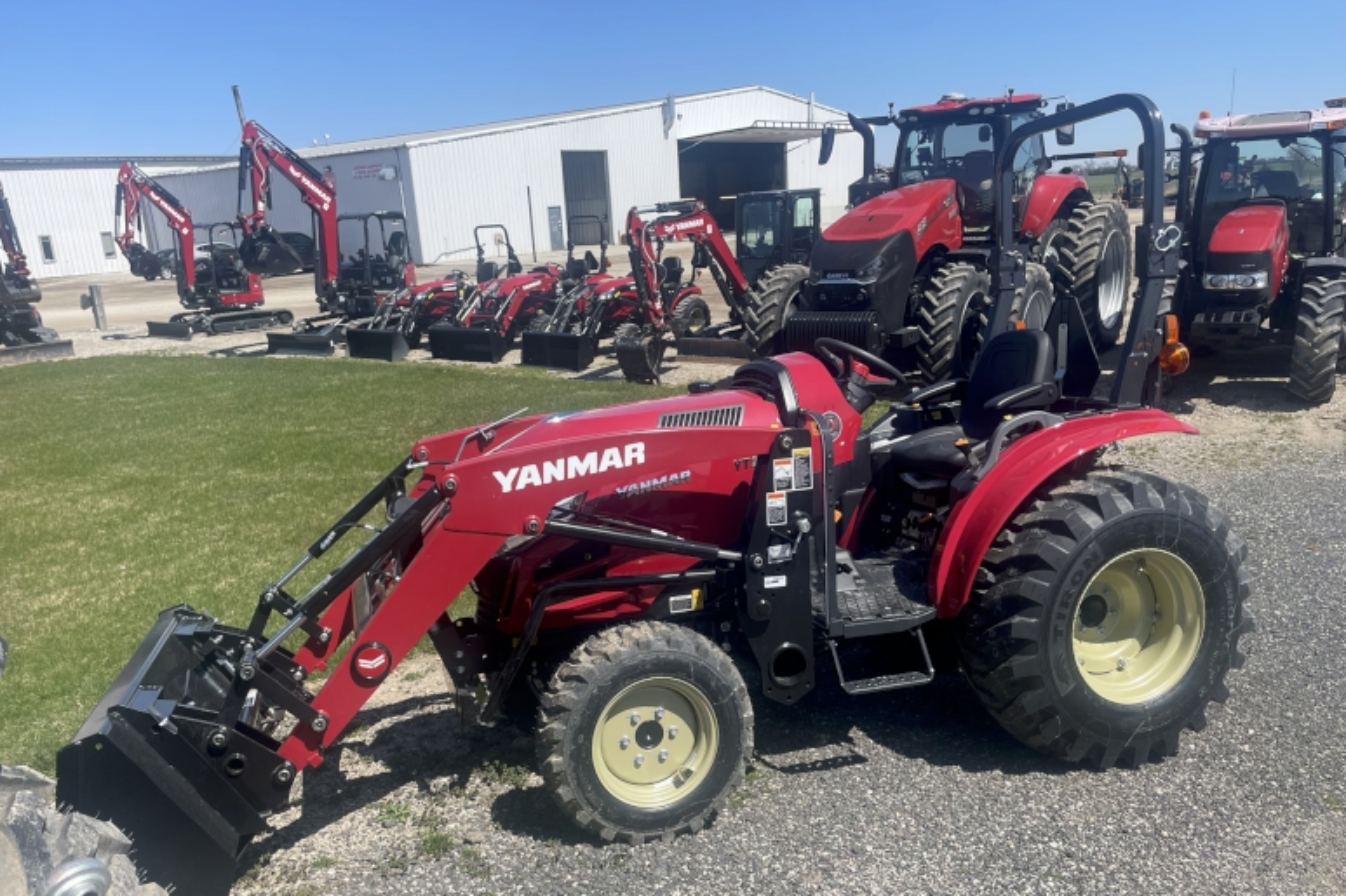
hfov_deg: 65.5
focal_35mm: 28
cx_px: 676
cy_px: 505
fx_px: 1047
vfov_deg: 46.3
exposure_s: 1/2882
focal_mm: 4.2
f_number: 1.6
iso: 32
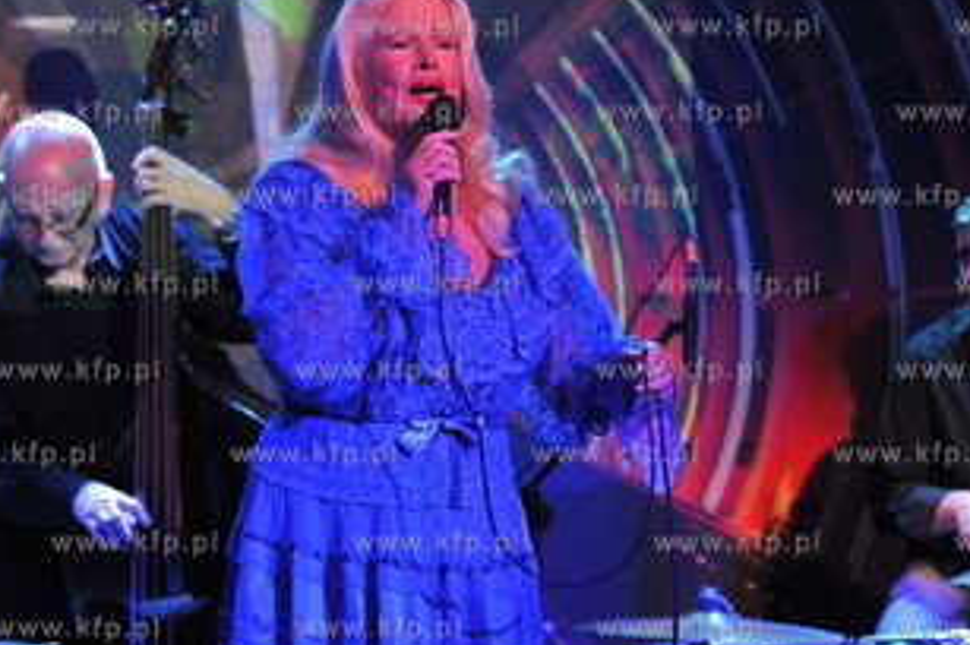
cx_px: 547
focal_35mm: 137
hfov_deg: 15.0
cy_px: 326
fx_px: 3687
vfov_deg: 10.0
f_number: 4
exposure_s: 1/100
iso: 2000
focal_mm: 105
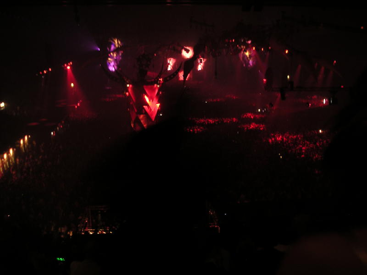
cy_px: 138
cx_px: 184
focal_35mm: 38
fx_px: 403
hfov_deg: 49.0
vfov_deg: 37.7
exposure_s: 1/2
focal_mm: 6
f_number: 2.8
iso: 100
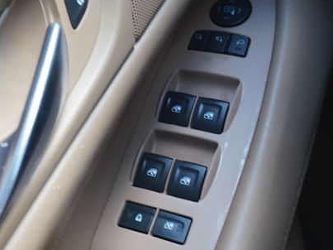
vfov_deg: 23.7
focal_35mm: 62
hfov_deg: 31.3
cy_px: 92
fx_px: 594
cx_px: 164
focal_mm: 27
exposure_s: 1/60
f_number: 4.5
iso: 640
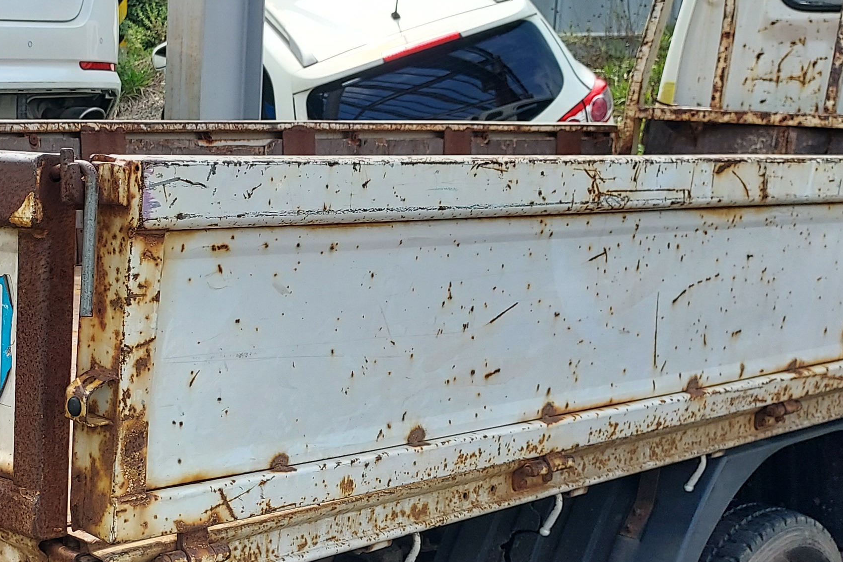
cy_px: 415
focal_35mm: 59
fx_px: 1381
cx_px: 123
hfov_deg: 32.6
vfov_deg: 22.8
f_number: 1.8
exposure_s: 1/262
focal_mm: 4.6
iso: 40
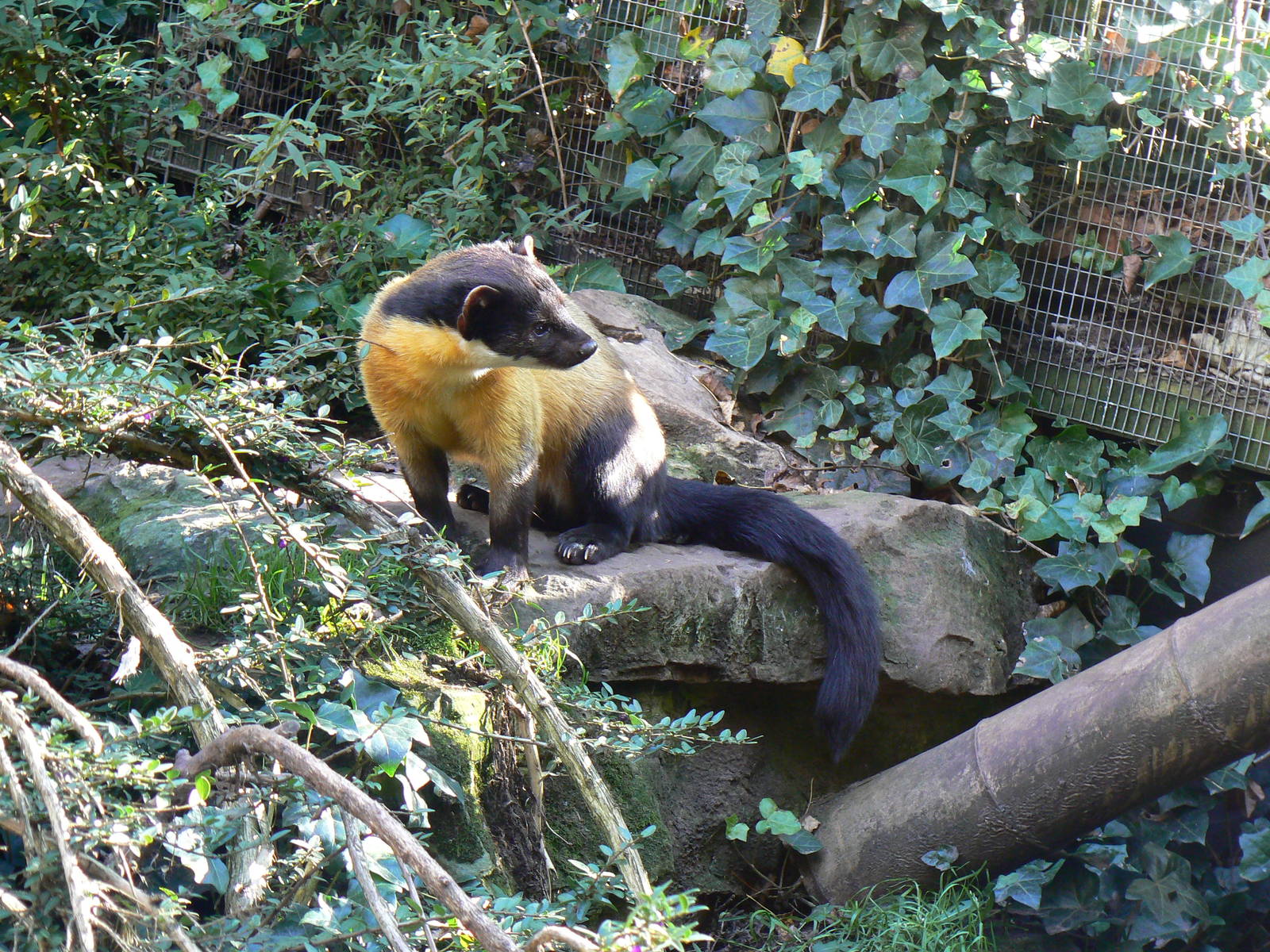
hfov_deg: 17.3
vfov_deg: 13.0
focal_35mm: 114
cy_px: 476
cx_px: 635
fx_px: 4182
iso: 160
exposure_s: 1/30
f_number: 3.2
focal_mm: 19
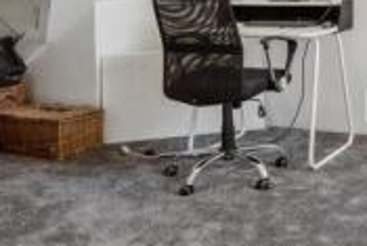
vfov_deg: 21.6
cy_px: -20
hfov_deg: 30.7
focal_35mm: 60
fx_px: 612
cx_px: 376
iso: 400
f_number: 8
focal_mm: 16
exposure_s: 1/30
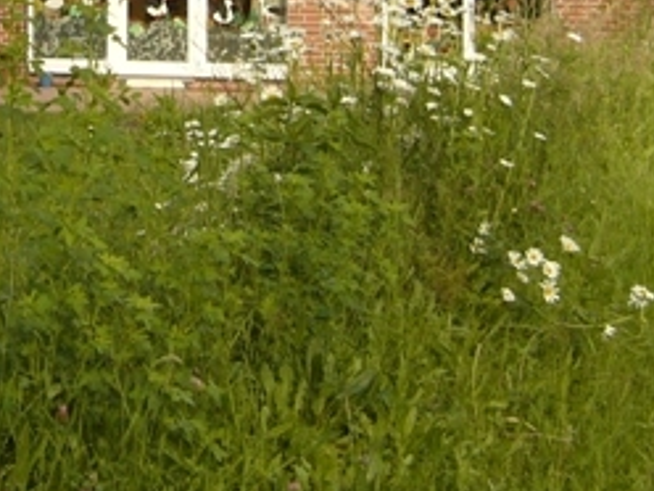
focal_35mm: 106
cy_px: -191
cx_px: 100
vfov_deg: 13.3
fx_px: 2003
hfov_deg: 18.3
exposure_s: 1/320
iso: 80
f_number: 2.8
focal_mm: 5.8
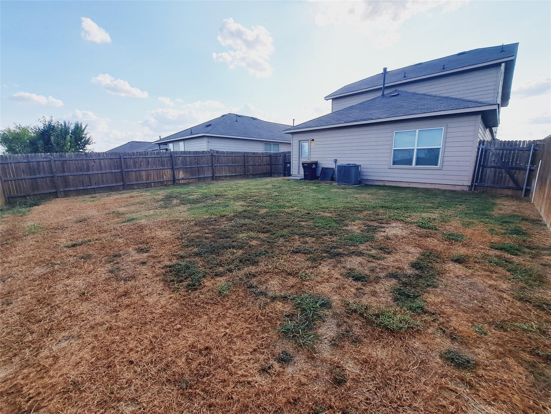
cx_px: 276
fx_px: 207
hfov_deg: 106.2
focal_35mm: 13
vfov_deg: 89.9
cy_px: 207
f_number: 2.2
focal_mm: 1.74
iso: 50
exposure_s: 1/1456
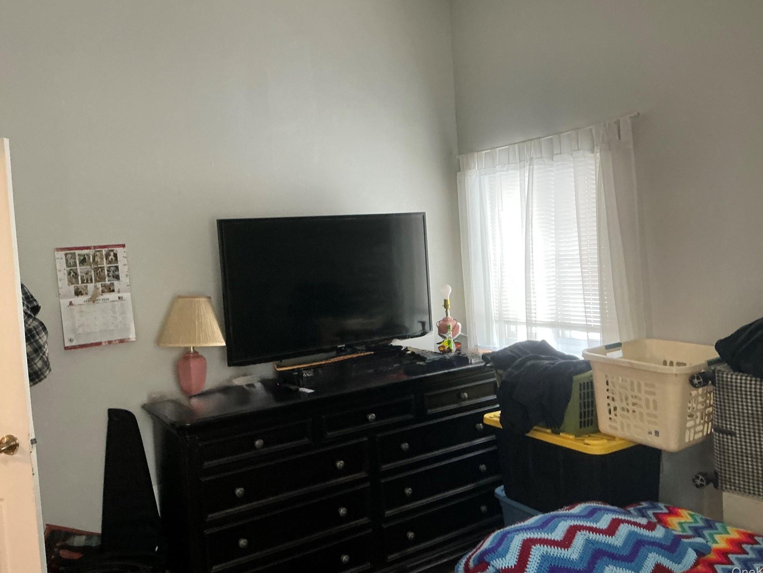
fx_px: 661
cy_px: 275
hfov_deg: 59.9
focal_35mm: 30
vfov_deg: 46.8
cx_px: 404
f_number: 1.8
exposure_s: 1/60
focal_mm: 3
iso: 200
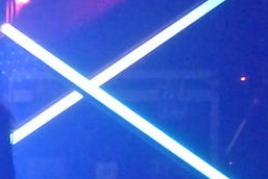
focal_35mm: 993
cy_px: 123
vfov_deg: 1.4
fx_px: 7401
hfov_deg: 2.1
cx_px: -59
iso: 3200
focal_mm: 68.8
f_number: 5.9
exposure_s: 1/40
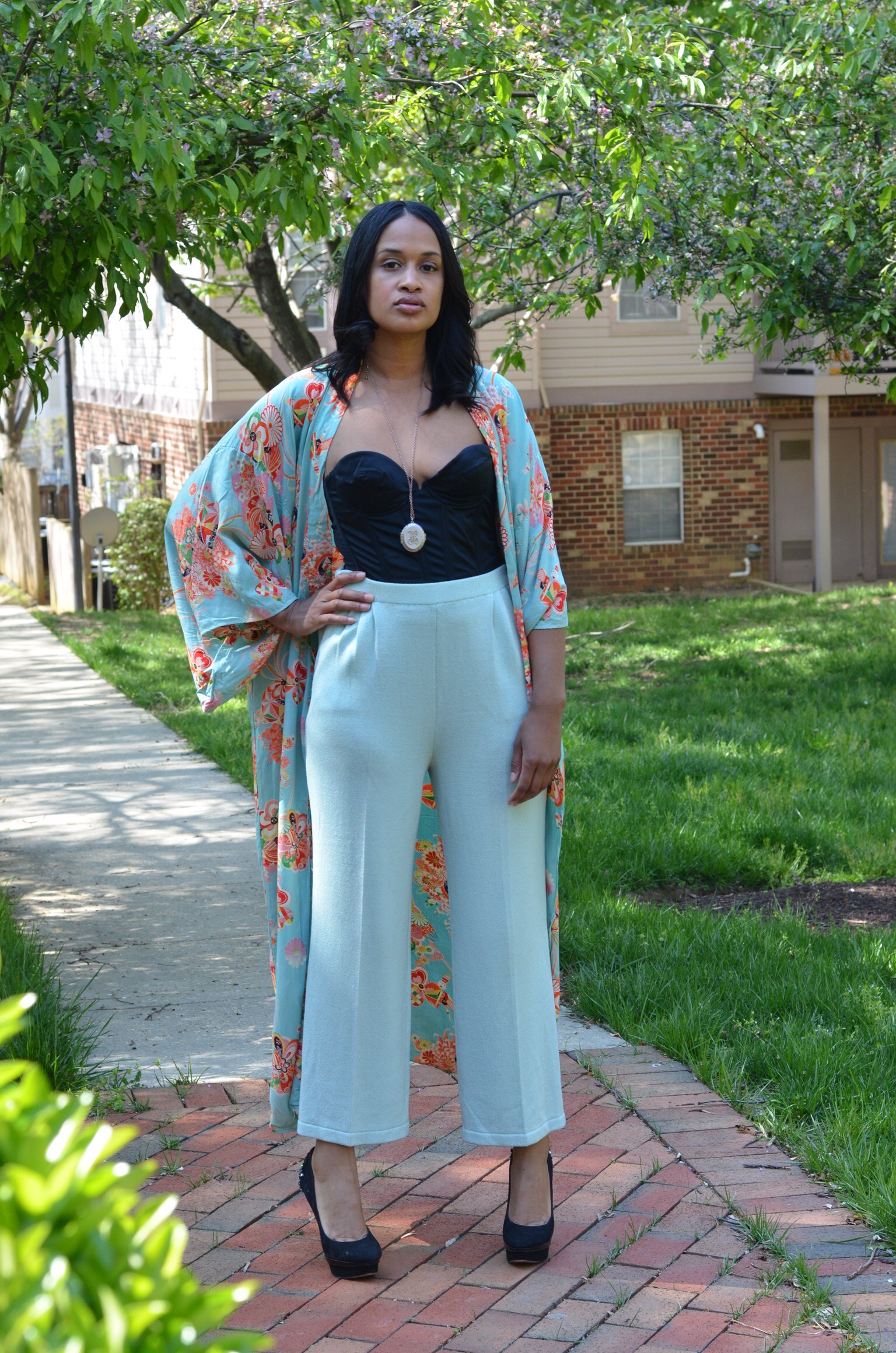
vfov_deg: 27.0
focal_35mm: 75
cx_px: 448
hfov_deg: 18.1
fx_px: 2813
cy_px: 676
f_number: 7.1
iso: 400
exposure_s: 1/200
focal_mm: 50
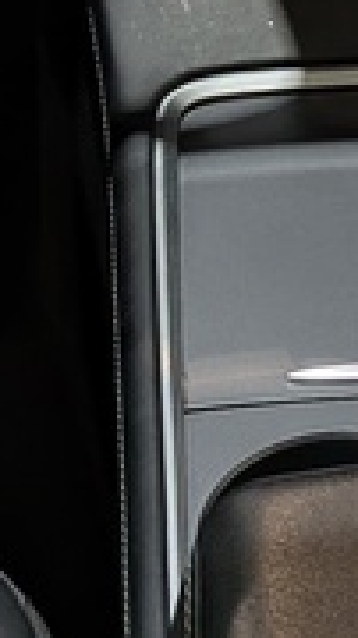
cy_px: -390
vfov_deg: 13.4
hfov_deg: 8.1
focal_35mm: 149
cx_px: 333
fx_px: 2519
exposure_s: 1/104
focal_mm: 4.53
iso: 28
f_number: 1.7
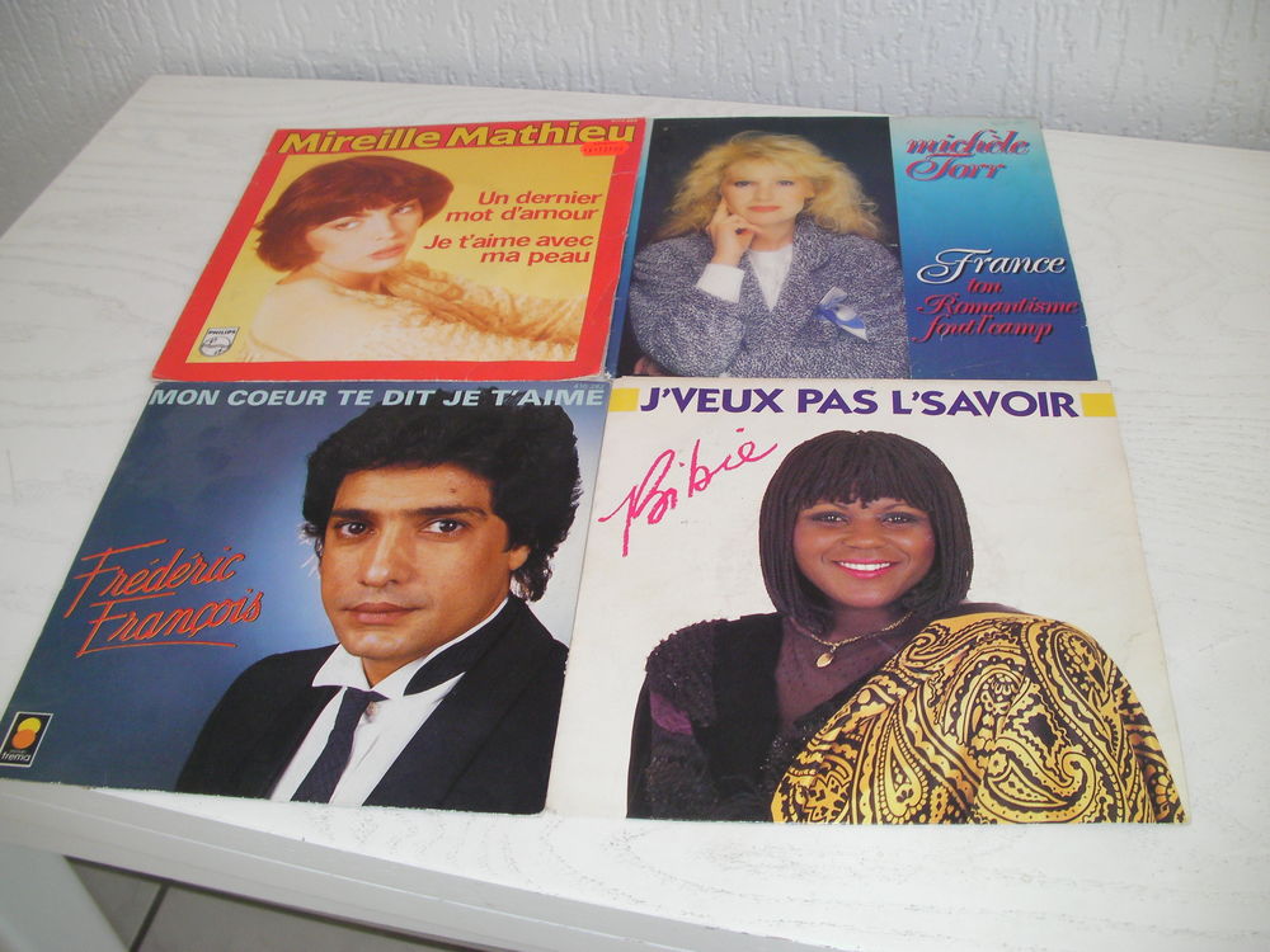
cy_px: 476
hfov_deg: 49.0
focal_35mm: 38
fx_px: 1394
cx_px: 635
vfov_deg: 37.7
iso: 90
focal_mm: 6.3
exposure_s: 1/30
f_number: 3.5
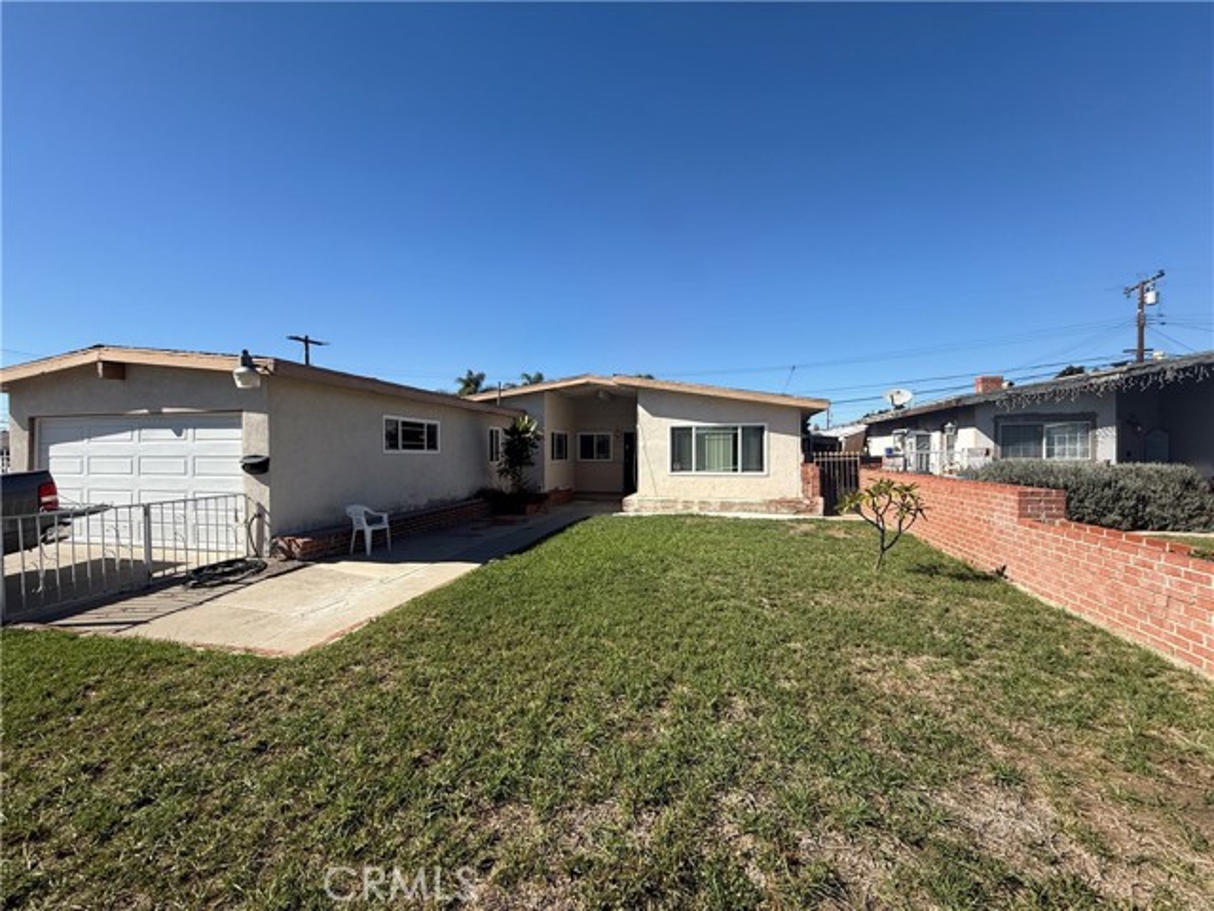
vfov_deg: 85.7
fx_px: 491
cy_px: 456
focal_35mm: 14
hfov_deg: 102.1
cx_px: 607
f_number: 2.2
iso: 50
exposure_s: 1/1961
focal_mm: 2.22
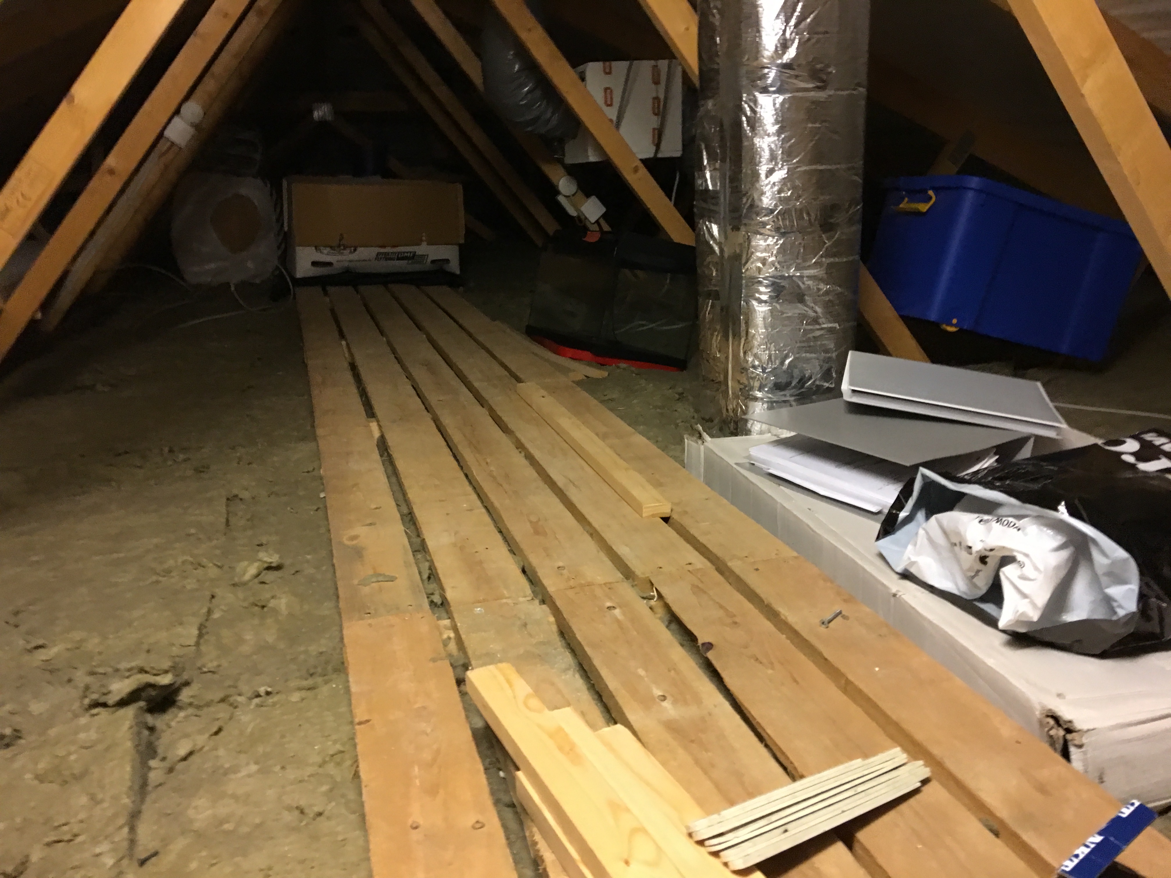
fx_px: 981
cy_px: 439
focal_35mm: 29
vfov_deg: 48.2
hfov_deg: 61.7
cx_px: 586
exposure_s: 1/8
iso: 125
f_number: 2.2
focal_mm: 4.15
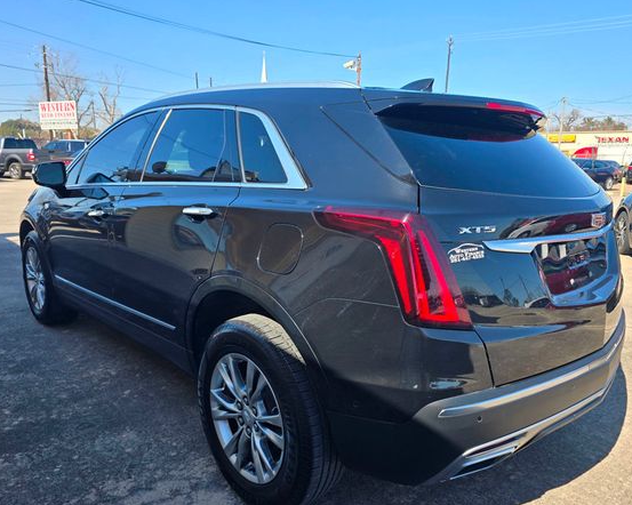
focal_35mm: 26
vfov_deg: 54.9
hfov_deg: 66.0
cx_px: 336
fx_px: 486
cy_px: 251
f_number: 1.7
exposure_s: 1/439
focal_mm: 6.3
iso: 12
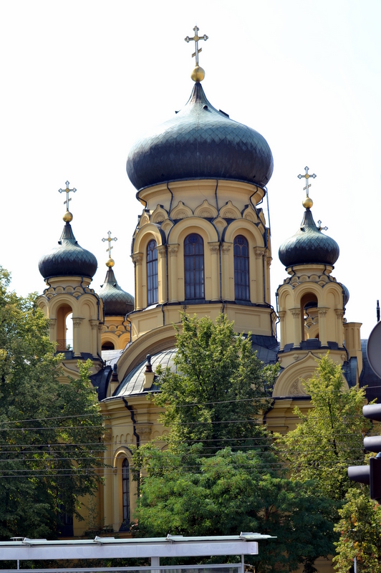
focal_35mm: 87
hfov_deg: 15.7
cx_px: 190
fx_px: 1383
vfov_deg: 23.4
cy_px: 286
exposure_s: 1/200
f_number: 7.1
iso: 100
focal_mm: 58
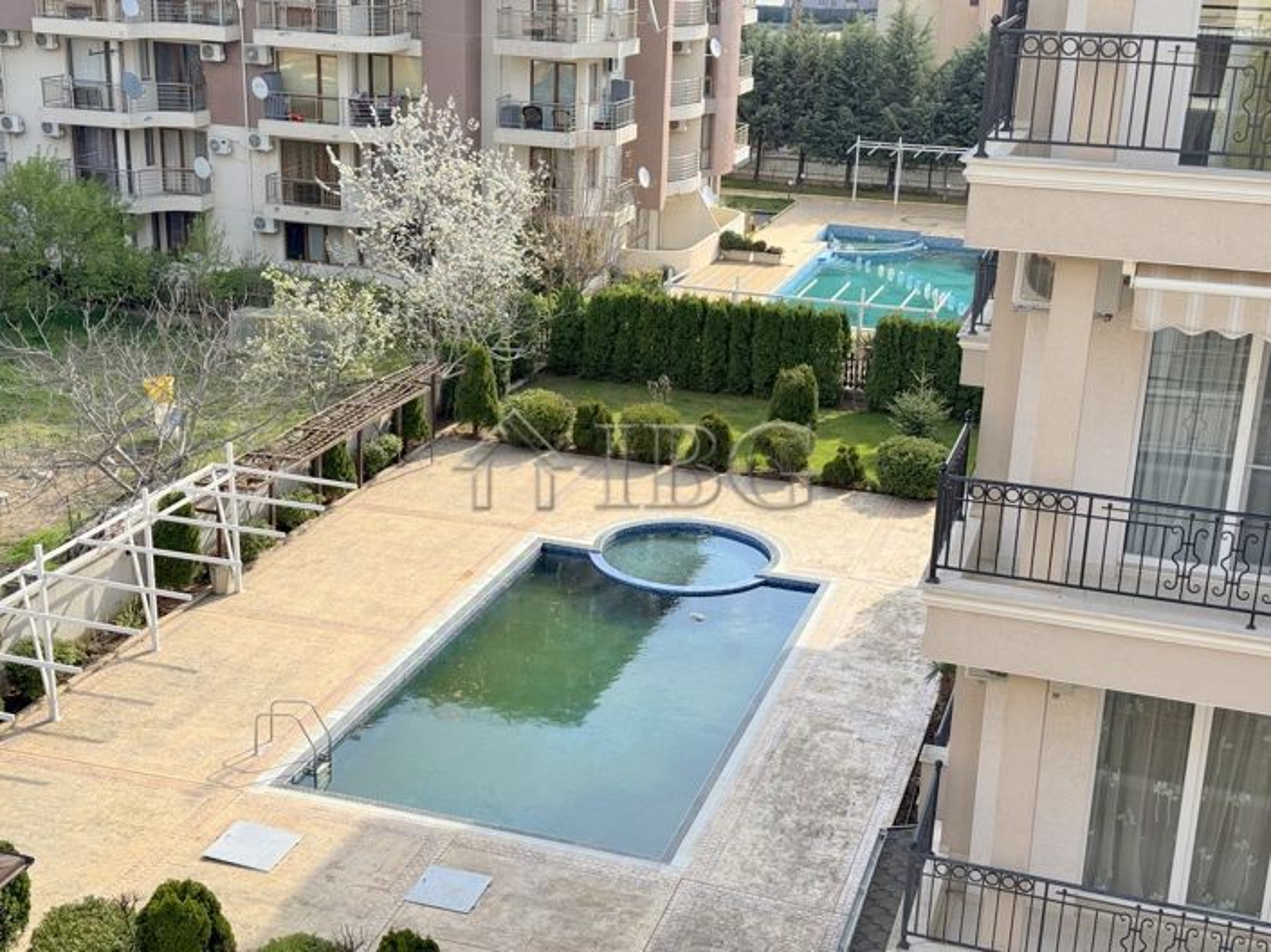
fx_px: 1762
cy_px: 476
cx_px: 636
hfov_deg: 39.7
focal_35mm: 48
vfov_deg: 30.2
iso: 64
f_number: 1.78
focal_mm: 6.76
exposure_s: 1/2331
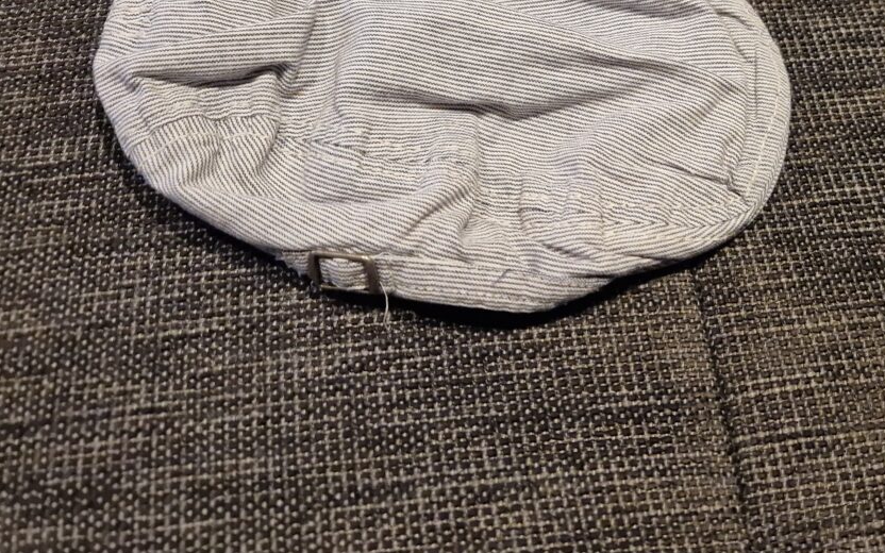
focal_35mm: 41
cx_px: 589
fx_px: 989
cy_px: 80
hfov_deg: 47.4
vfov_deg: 30.2
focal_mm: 5.4
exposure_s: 1/100
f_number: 1.8
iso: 50
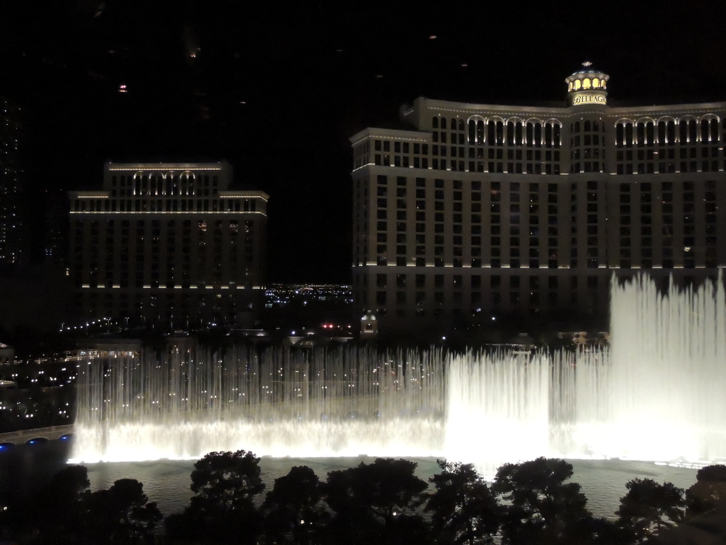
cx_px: 363
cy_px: 272
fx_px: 734
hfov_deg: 52.6
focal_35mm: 35
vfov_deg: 40.7
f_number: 3.3
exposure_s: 1/15
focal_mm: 6.2
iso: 2500
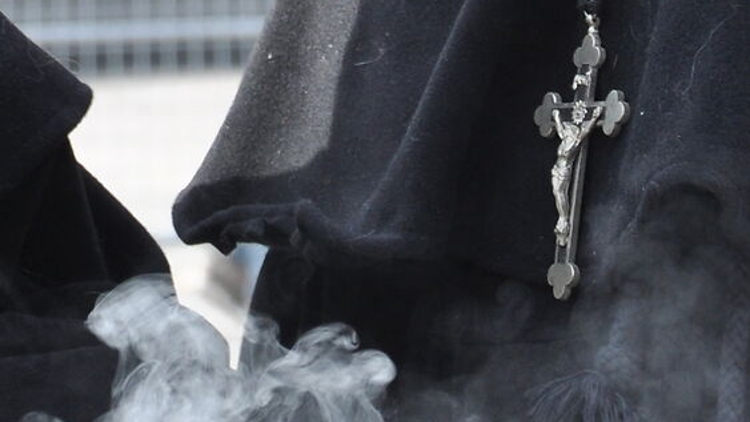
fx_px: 7718
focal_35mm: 388
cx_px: -43
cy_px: -527
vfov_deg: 3.1
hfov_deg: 5.5
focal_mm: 58
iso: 200
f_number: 8
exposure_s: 1/250
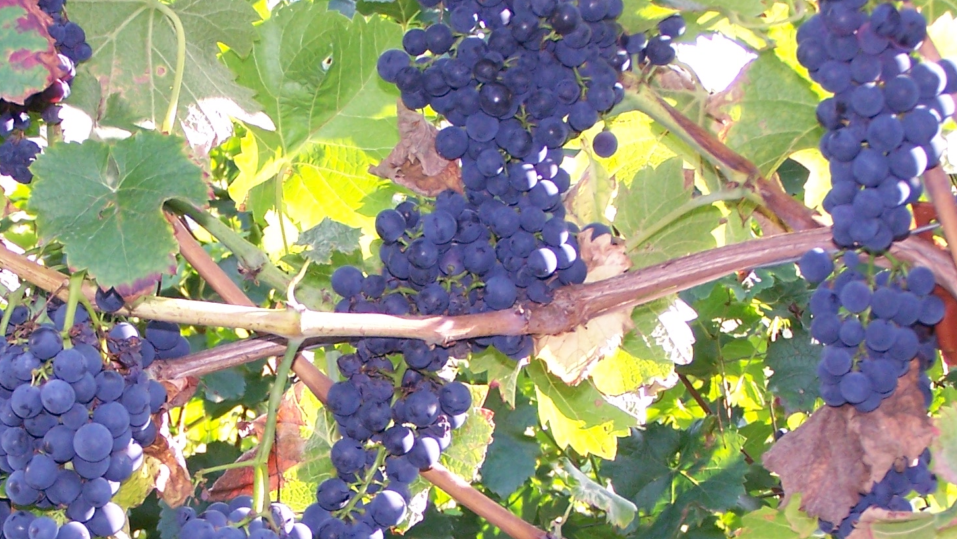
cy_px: 491
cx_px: 373
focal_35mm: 114
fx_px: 2893
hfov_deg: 18.8
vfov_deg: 10.6
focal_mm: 9.8
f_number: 3.1
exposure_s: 1/100
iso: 140
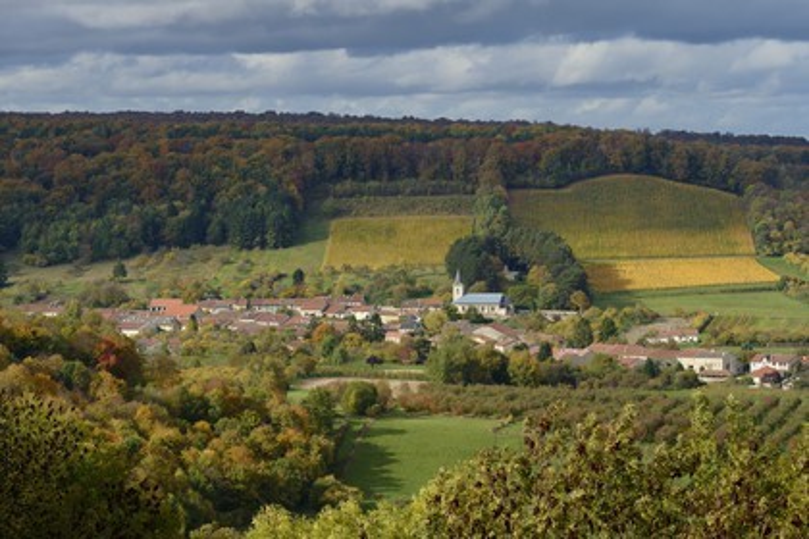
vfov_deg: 12.2
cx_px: 404
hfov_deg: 18.3
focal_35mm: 112
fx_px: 2517
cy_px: 270
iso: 200
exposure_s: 1/250
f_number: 9
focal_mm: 112
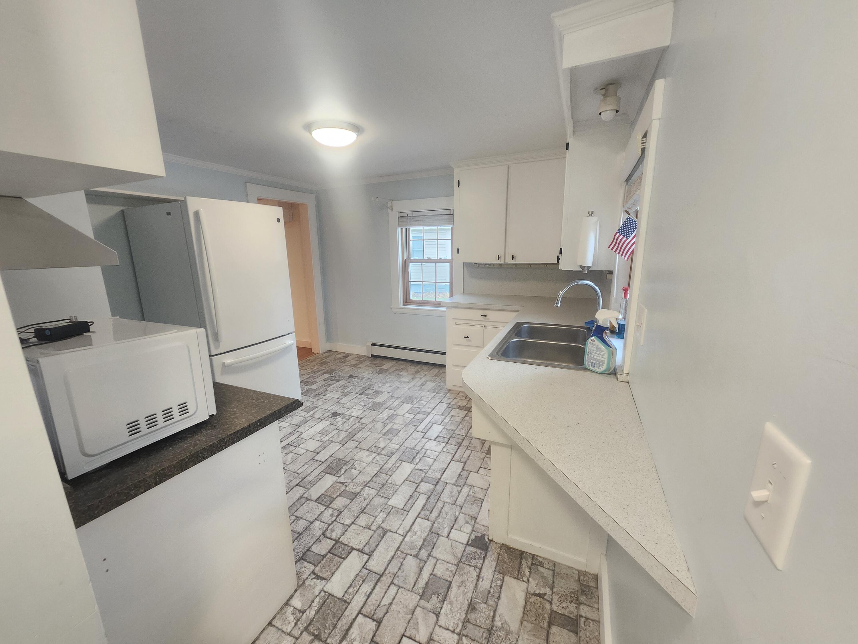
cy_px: 322
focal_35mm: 13
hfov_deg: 106.2
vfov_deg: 89.9
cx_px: 429
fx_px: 322
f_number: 2.2
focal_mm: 1.74
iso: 320
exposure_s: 1/60
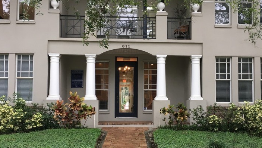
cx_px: 147
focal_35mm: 46
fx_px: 320
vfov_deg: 26.0
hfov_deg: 44.5
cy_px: 88
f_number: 2.2
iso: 25
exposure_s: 1/30
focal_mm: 4.15
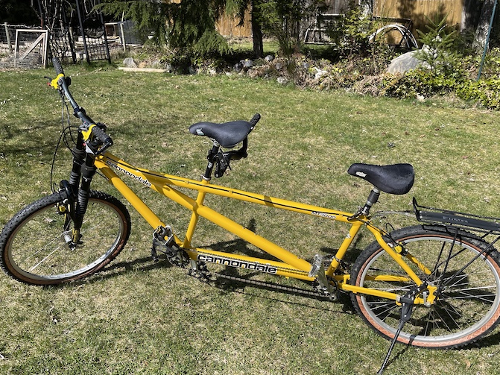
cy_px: 223
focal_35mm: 31
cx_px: 256
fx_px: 448
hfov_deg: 58.4
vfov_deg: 45.2
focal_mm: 5.1
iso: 32
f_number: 1.6
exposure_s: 1/2288
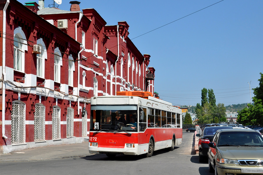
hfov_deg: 51.3
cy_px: 88
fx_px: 274
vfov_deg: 35.4
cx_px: 132
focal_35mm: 38
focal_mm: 25
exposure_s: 1/640
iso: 200
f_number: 9
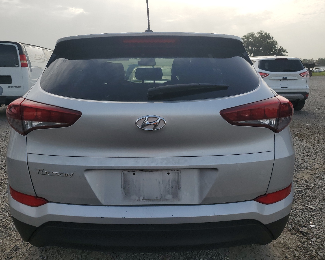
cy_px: 127
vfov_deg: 51.5
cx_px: 153
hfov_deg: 62.2
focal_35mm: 28
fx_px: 269
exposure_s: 1/3333
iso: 50
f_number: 1.5
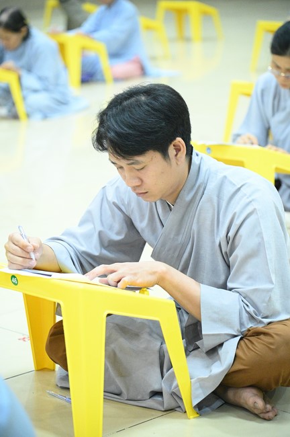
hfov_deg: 11.4
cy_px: 218
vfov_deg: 17.1
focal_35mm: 120
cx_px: 145
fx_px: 1453
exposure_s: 1/200
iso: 20000
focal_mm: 120
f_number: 4
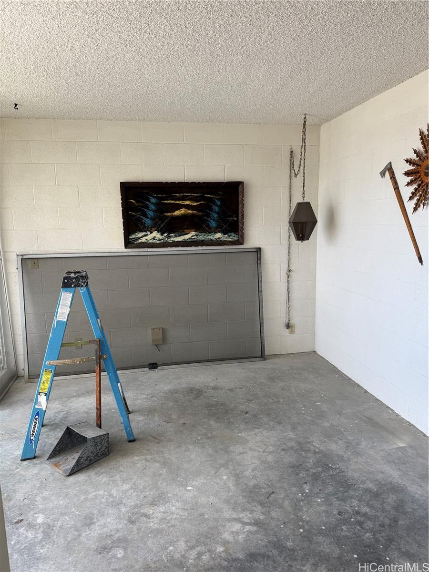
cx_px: 214
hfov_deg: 56.8
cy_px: 286
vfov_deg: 71.6
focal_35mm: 24
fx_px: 397
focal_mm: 6.76
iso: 50
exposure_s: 1/129
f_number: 1.78
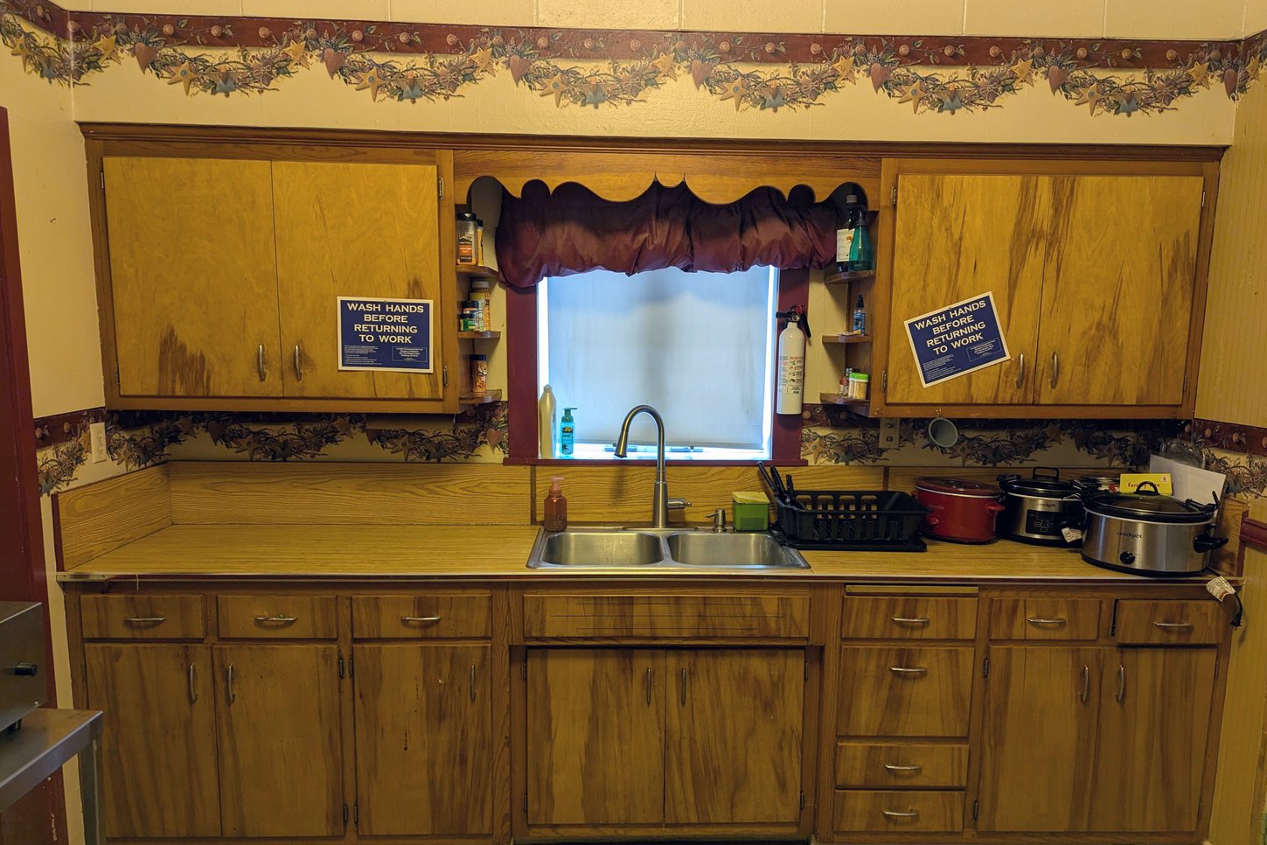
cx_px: 647
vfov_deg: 49.4
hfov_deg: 69.4
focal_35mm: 26
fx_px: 915
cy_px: 476
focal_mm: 6.81
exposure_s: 1/24
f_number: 1.85
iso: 98
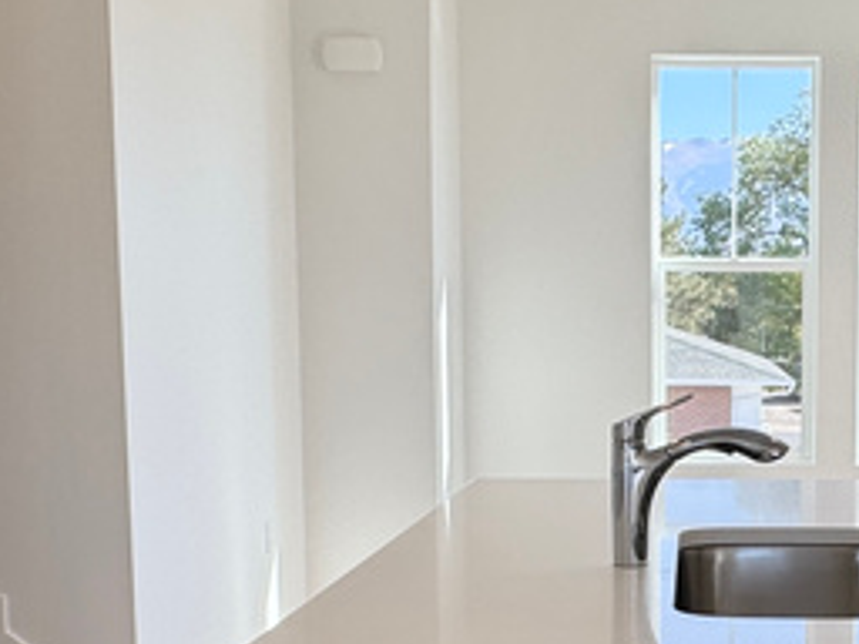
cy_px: 473
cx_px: 705
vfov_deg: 25.8
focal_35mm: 56
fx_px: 1390
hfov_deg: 33.2
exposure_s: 1/304
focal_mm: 2.22
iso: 40
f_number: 2.2
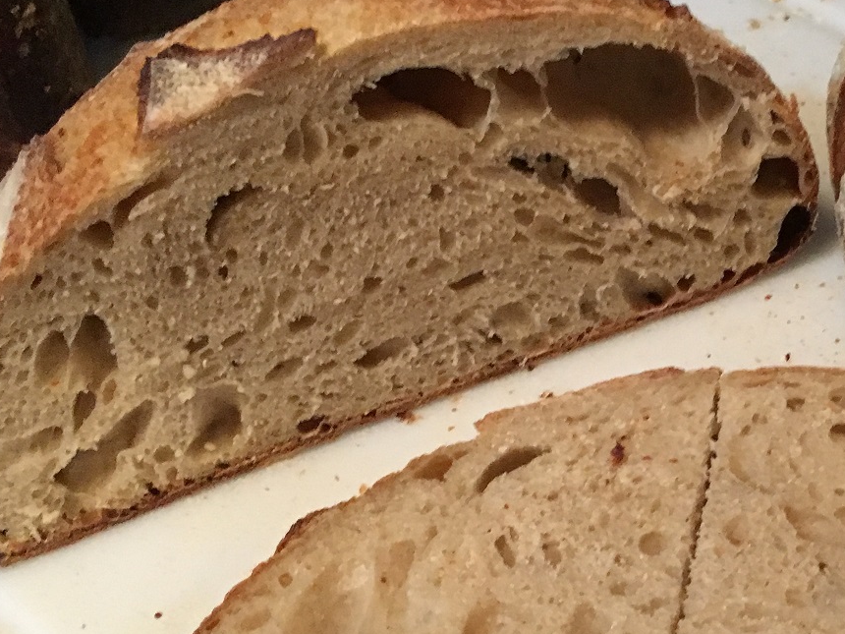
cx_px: 757
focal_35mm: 68
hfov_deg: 27.6
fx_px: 1660
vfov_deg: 21.5
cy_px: 437
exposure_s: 1/30
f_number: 2.2
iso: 200
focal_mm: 4.15
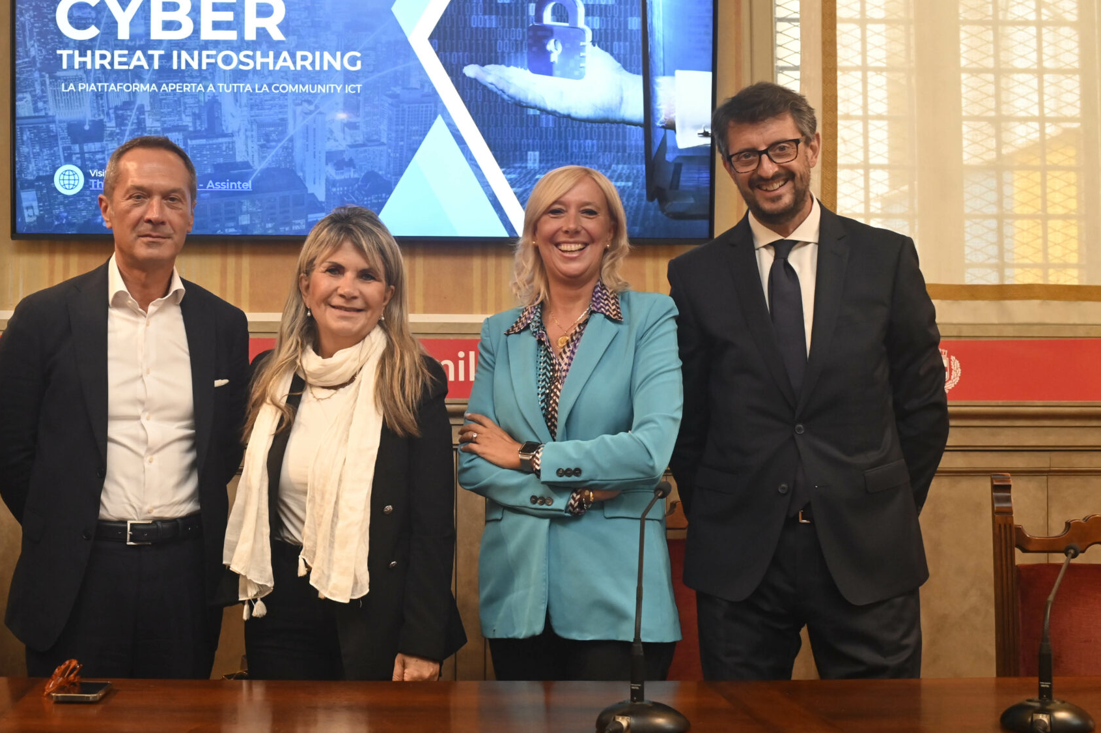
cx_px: 361
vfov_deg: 25.4
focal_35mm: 53
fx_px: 1620
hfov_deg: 37.1
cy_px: 291
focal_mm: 35
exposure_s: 1/60
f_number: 5.6
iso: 3200
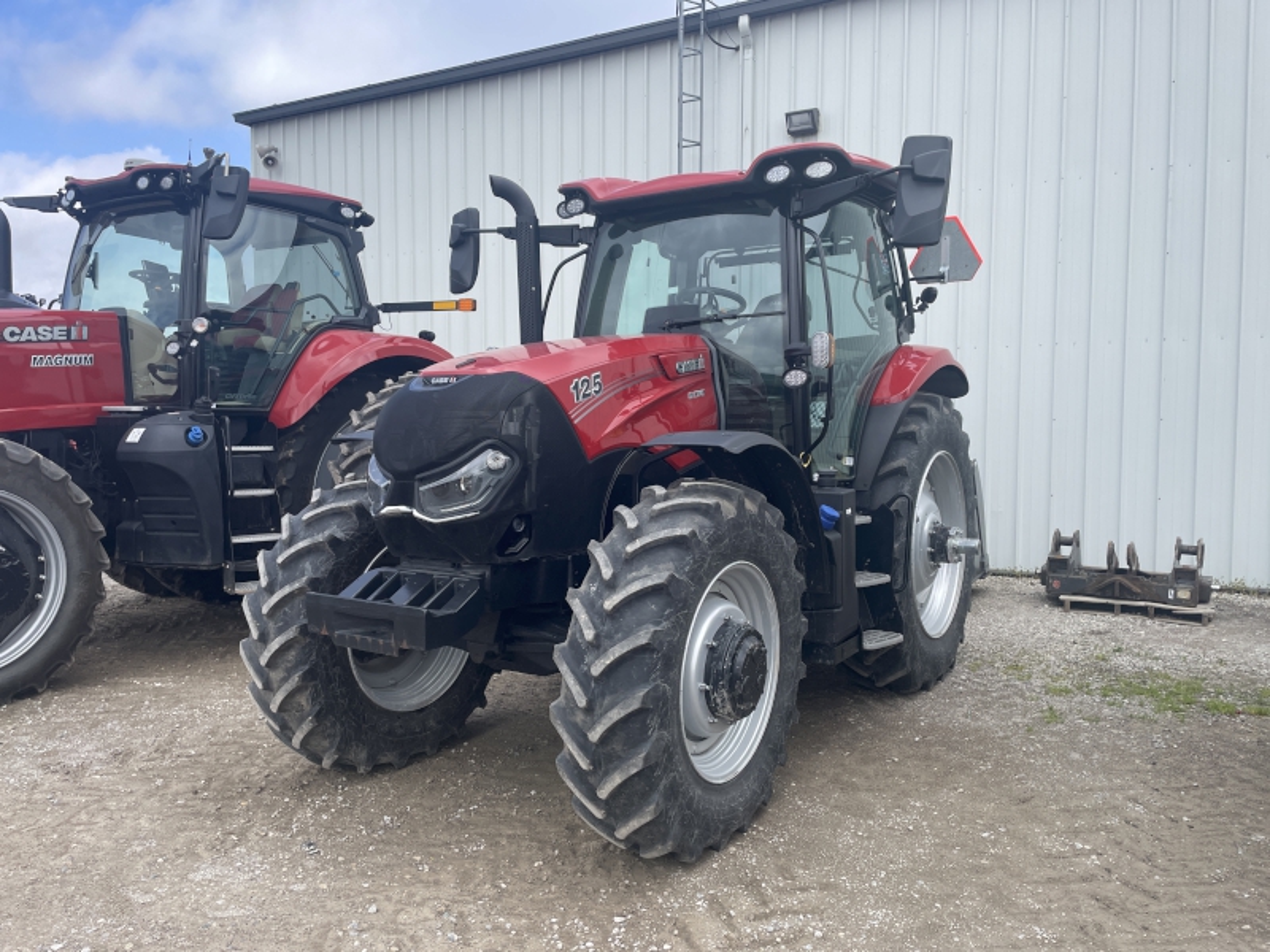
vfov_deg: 53.1
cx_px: 635
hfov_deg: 67.3
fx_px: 954
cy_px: 476
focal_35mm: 26
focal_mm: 4.2
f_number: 1.6
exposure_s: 1/1511
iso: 32
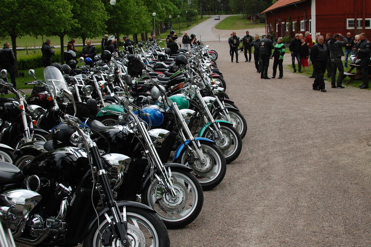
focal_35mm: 52
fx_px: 540
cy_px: 124
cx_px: 186
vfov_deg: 25.7
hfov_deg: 37.9
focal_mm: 35
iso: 200
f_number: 7.1
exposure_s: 1/200
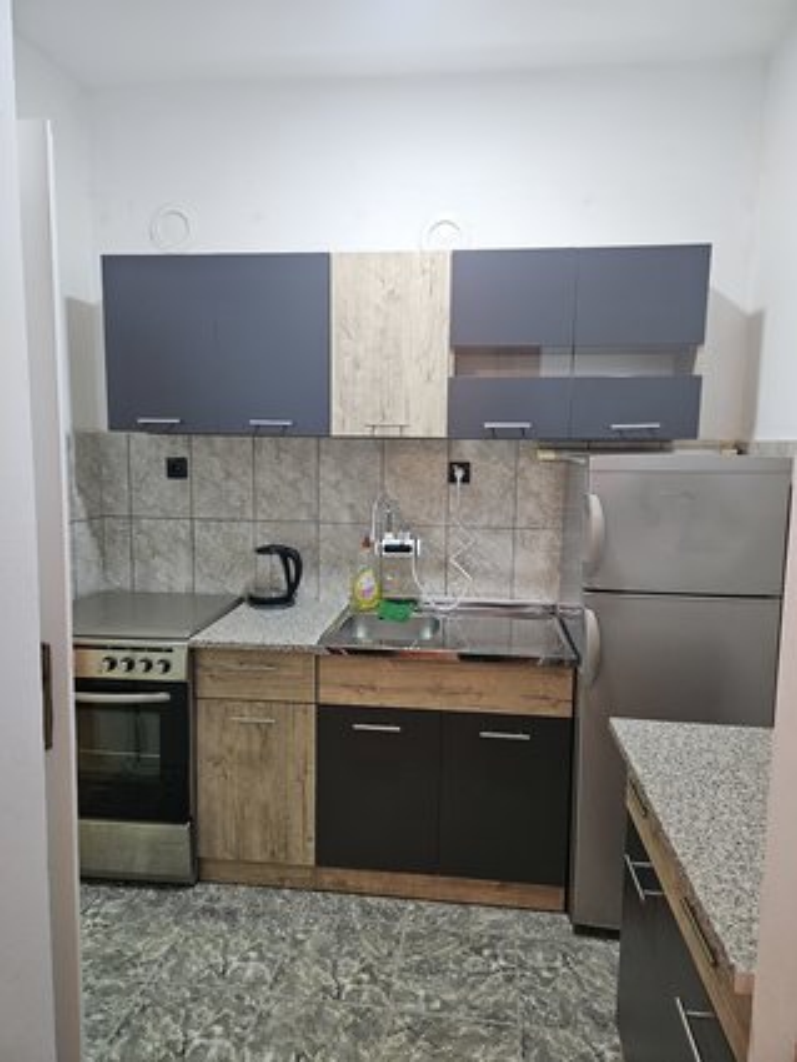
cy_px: 531
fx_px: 706
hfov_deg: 58.9
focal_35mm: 23
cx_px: 398
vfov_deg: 73.9
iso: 800
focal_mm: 5.4
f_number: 1.8
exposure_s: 1/100
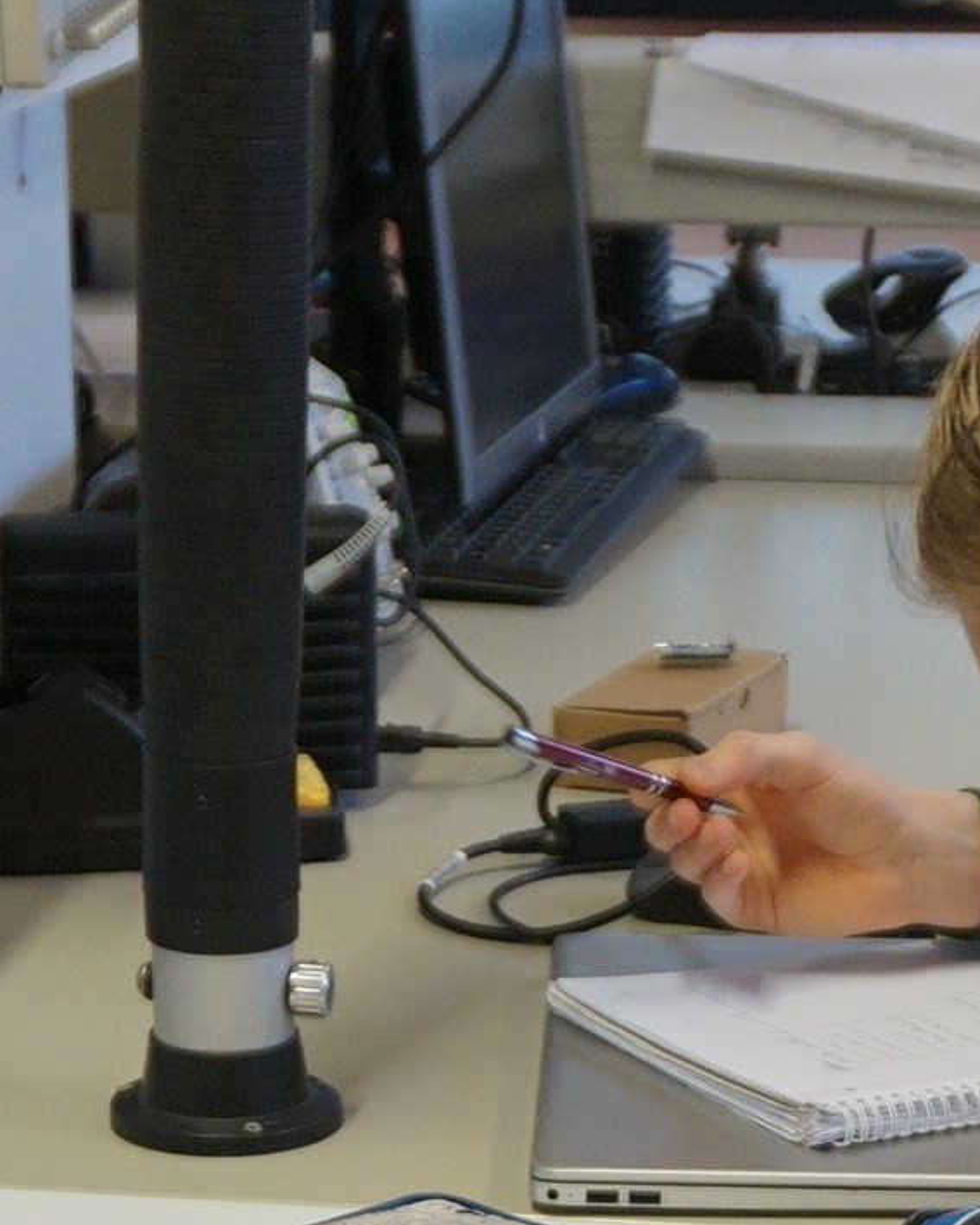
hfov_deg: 11.4
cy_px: 1434
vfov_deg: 13.8
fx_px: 4925
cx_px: 484
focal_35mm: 136
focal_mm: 25
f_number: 4.5
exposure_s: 1/160
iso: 640
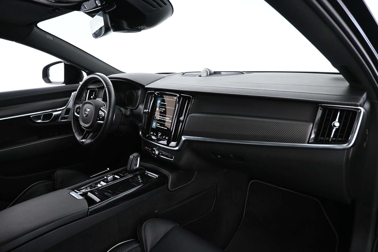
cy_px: 126
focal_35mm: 24
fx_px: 252
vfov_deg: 53.1
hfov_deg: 73.7
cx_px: 189
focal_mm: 16
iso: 4000
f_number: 3.5
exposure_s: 1/50
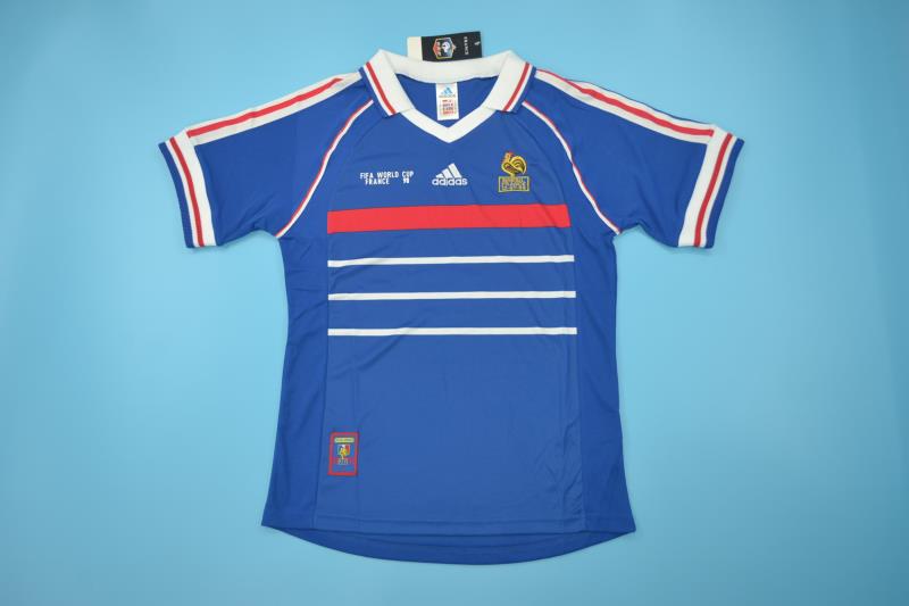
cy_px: 303
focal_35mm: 30
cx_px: 454
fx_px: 757
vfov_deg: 43.6
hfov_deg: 61.9
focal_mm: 20
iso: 200
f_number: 3.8
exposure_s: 1/160
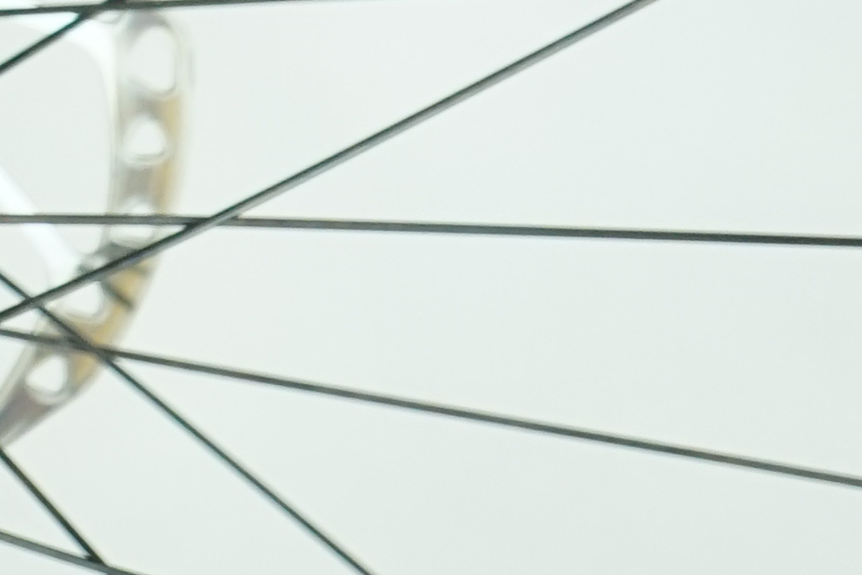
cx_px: -1439
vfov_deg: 5.6
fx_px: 5579
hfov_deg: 8.0
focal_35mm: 233
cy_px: -1072
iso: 1600
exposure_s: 1/200
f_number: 5.6
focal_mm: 36
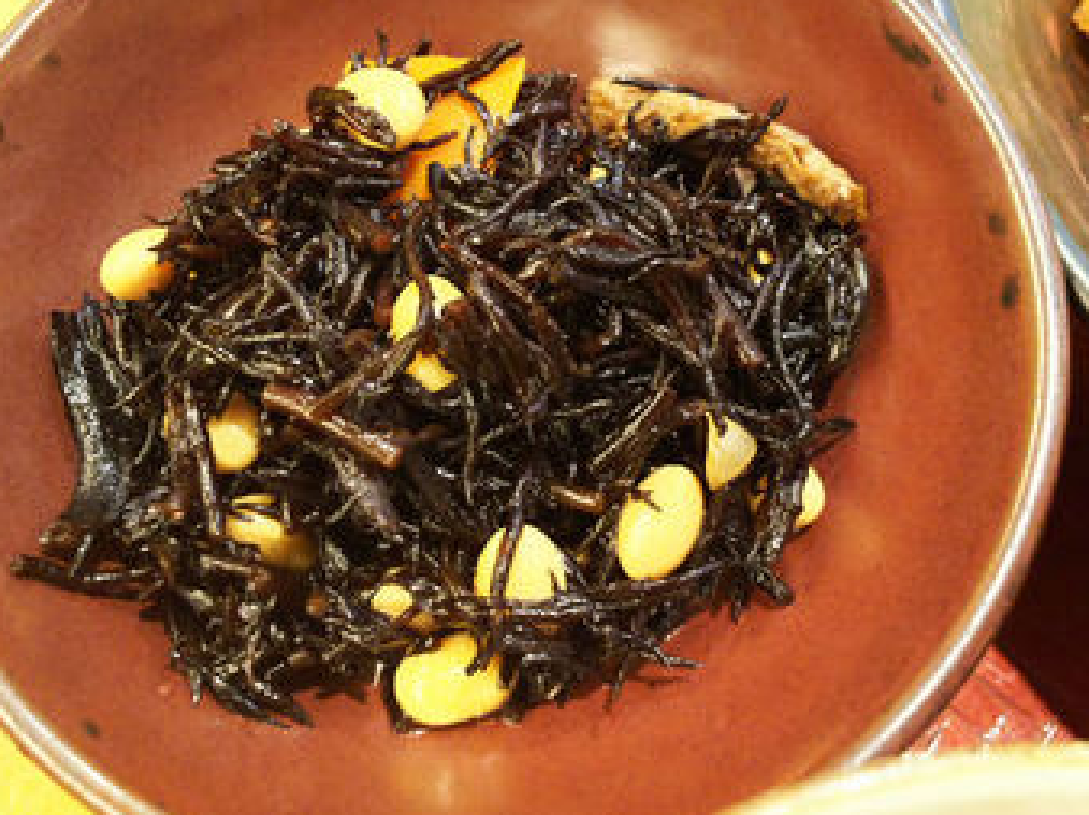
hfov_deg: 56.7
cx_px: 474
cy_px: 341
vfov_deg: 44.0
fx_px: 1006
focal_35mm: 32
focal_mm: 4.2
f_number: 1.9
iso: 160
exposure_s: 1/30
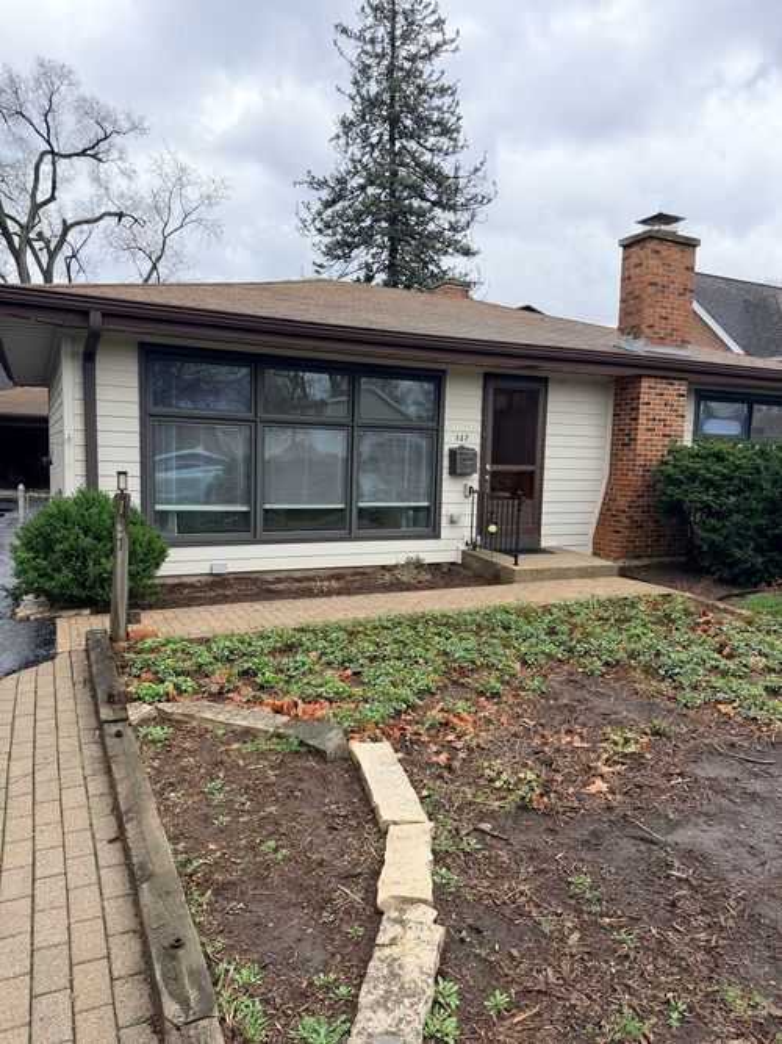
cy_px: 522
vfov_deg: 71.6
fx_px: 723
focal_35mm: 24
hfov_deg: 56.8
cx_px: 391
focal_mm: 6.76
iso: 100
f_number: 1.78
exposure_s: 1/1855
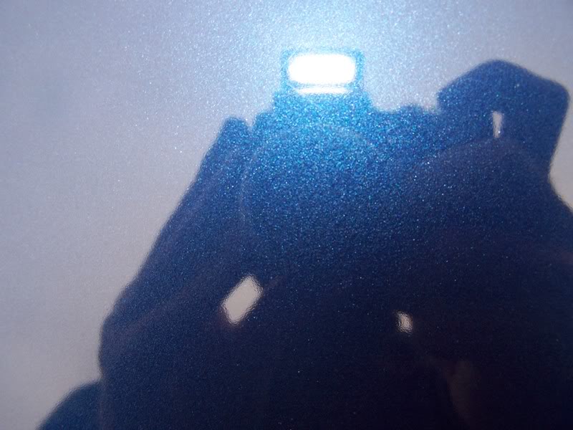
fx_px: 629
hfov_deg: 49.0
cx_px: 286
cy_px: 215
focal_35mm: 38
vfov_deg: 37.7
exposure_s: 1/60
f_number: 2.8
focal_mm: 6.3
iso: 140
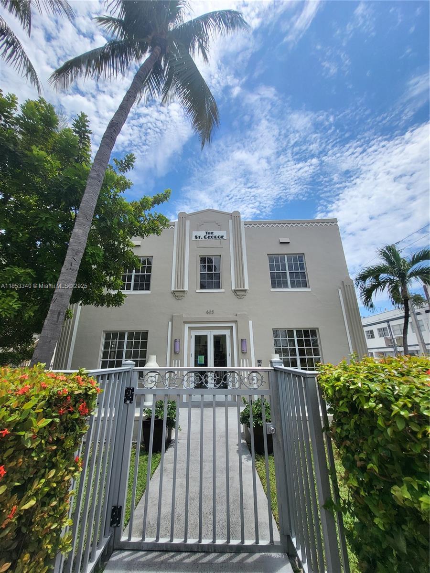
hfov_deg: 89.9
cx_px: 215
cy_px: 286
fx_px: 215
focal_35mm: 13
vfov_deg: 106.2
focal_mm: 1.74
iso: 32
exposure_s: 1/1525
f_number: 2.2
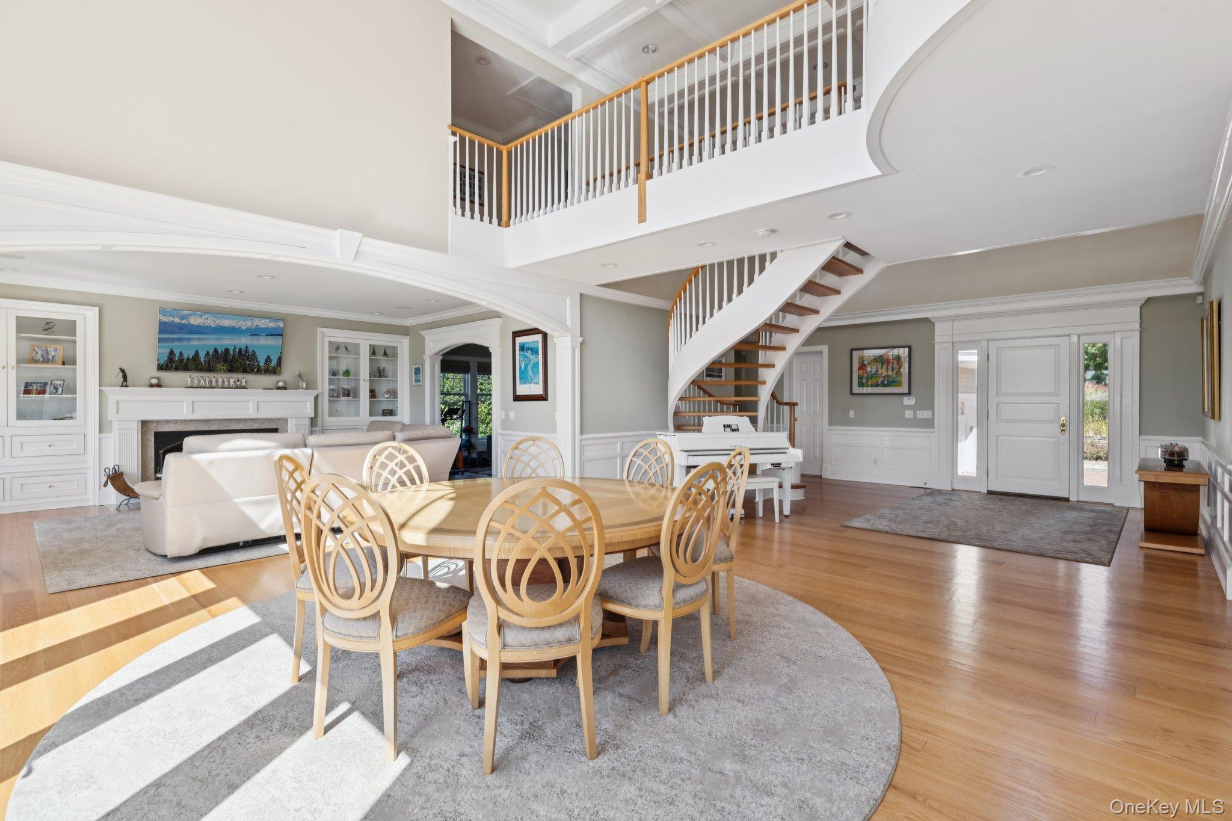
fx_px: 547
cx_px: 616
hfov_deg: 96.7
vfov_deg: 73.7
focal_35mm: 16
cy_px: 410
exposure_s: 1/80
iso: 125
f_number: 8
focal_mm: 16
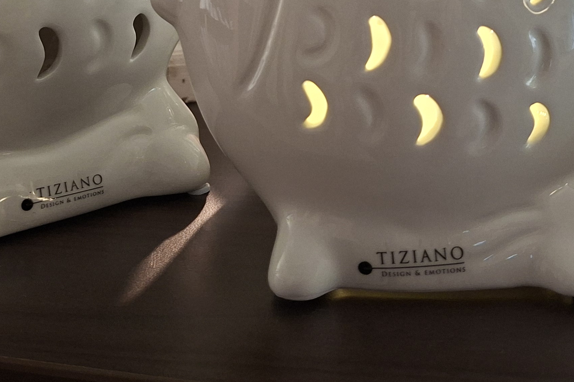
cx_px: 276
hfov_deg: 35.6
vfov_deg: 22.1
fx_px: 893
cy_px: -96
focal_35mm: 56
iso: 125
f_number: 1.8
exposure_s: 1/100
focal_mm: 5.54
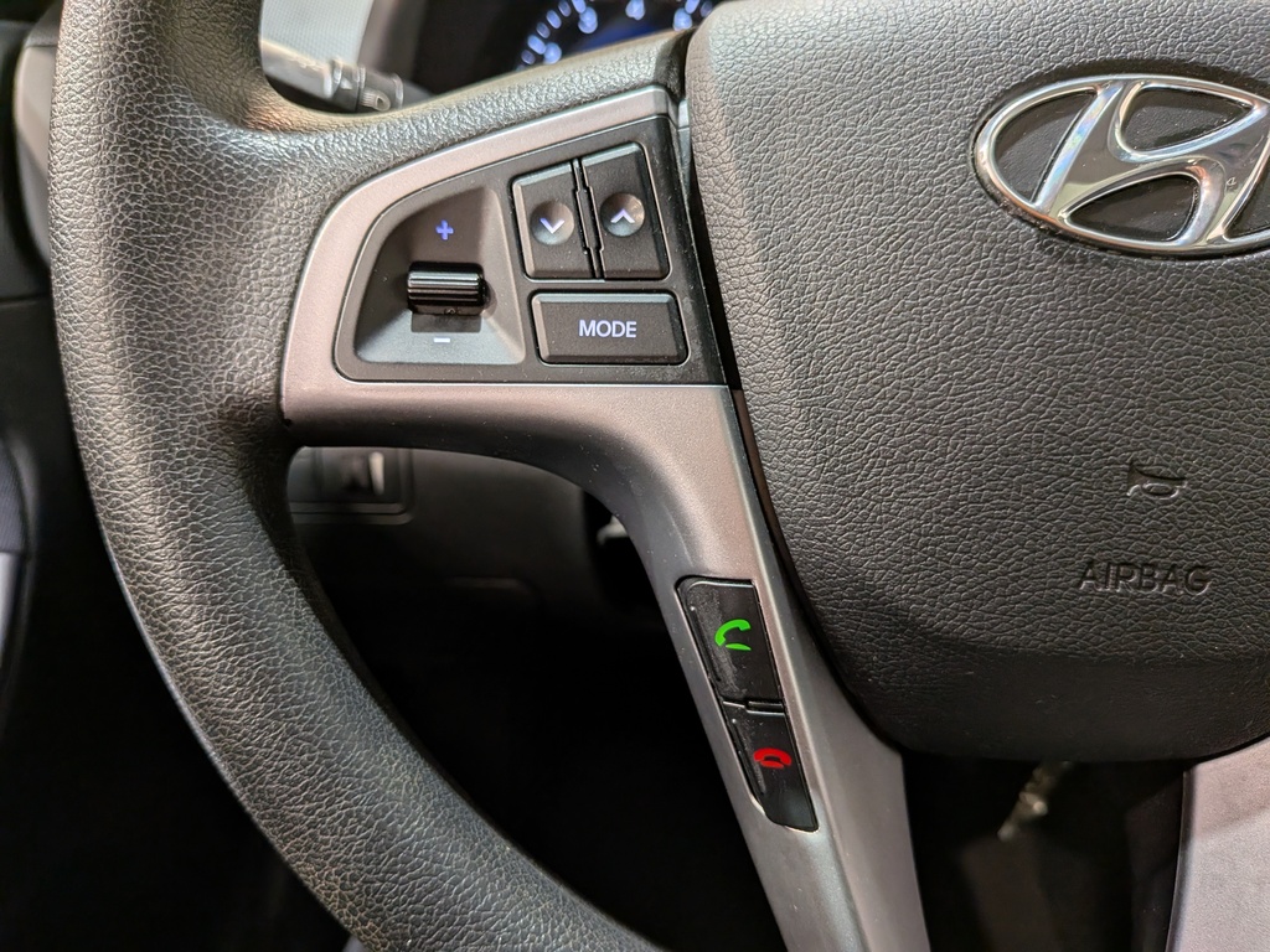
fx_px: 881
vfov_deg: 56.8
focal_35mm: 24
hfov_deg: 71.6
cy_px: 476
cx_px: 635
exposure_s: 1/50
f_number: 1.7
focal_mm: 4.53
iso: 29
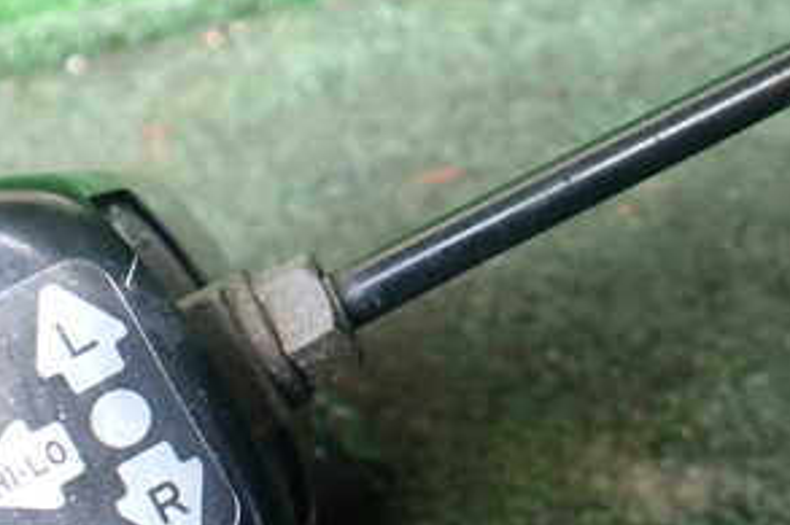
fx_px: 1404
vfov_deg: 21.2
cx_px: 520
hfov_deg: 31.2
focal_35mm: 64
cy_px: 186
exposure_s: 1/100
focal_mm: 5.4
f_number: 2.3
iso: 800
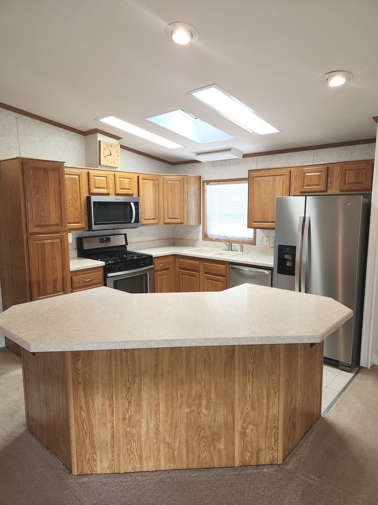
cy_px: 252
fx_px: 335
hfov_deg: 58.9
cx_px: 189
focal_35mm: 23
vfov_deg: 73.9
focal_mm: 5.4
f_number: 1.8
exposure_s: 1/60
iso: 100
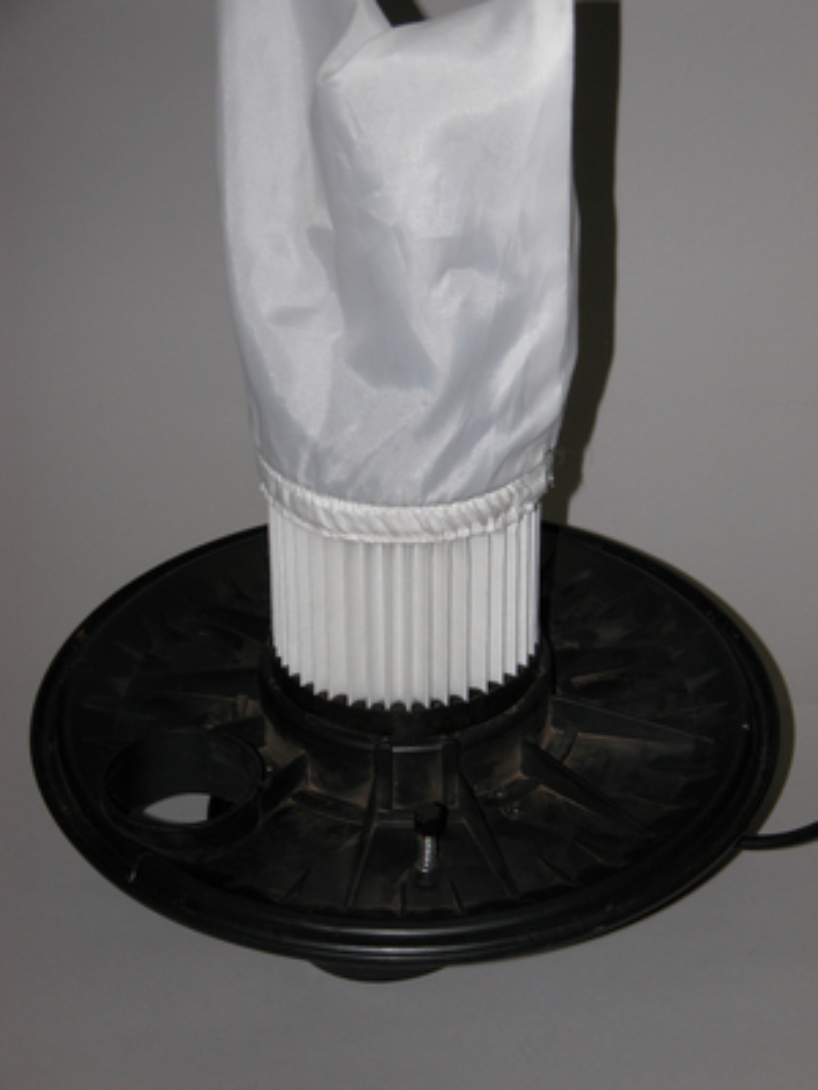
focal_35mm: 86
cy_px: 545
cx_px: 409
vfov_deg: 22.8
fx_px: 2710
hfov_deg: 17.2
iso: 100
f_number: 3.5
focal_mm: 22.3
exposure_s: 1/125
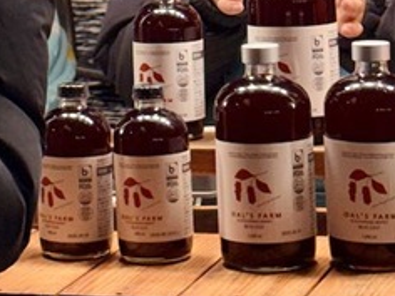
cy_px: -87
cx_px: 122
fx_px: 2008
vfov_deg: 8.3
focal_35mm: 176
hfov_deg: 11.2
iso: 50
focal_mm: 6.76
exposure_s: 1/63
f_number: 1.78
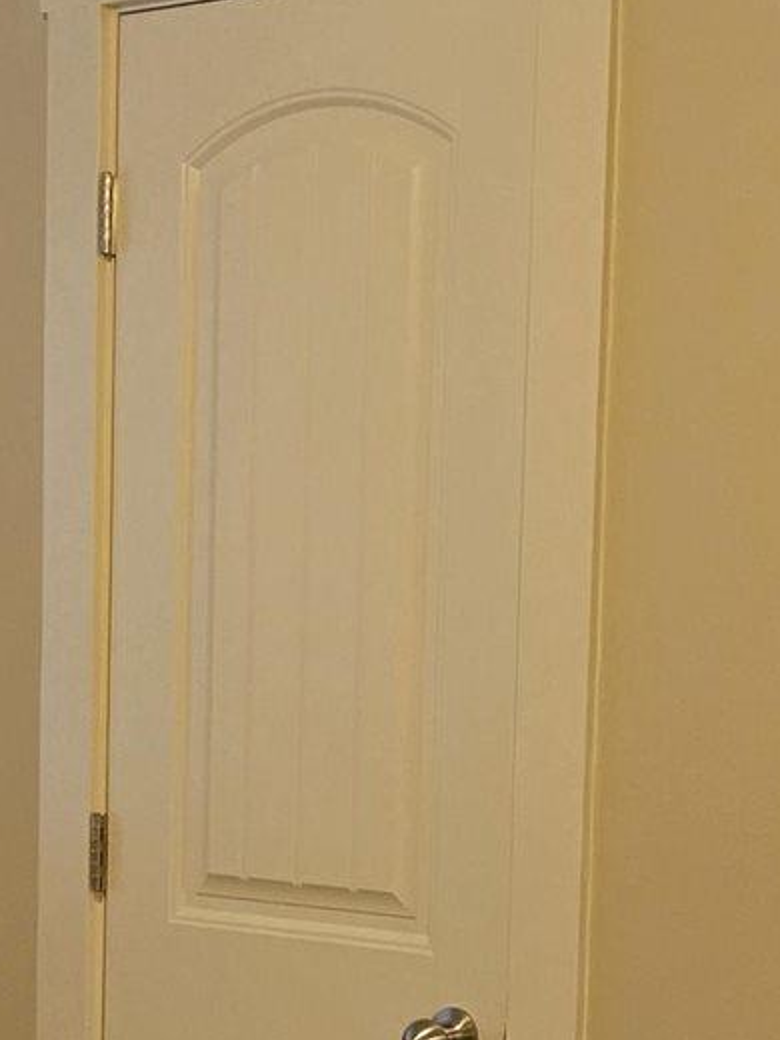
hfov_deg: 14.5
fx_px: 3064
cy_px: 920
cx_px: 288
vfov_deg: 19.0
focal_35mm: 102
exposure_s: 1/120
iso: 500
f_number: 1.8
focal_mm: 5.4
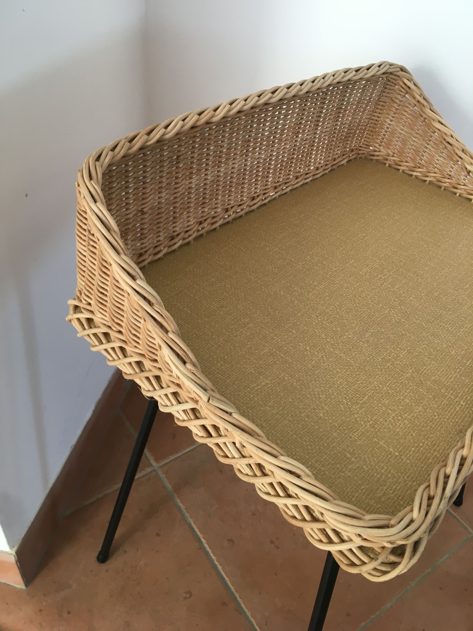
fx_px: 528
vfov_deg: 61.7
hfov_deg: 48.2
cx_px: 236
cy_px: 316
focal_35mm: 29
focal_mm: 4.15
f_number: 2.2
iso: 64
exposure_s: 1/33
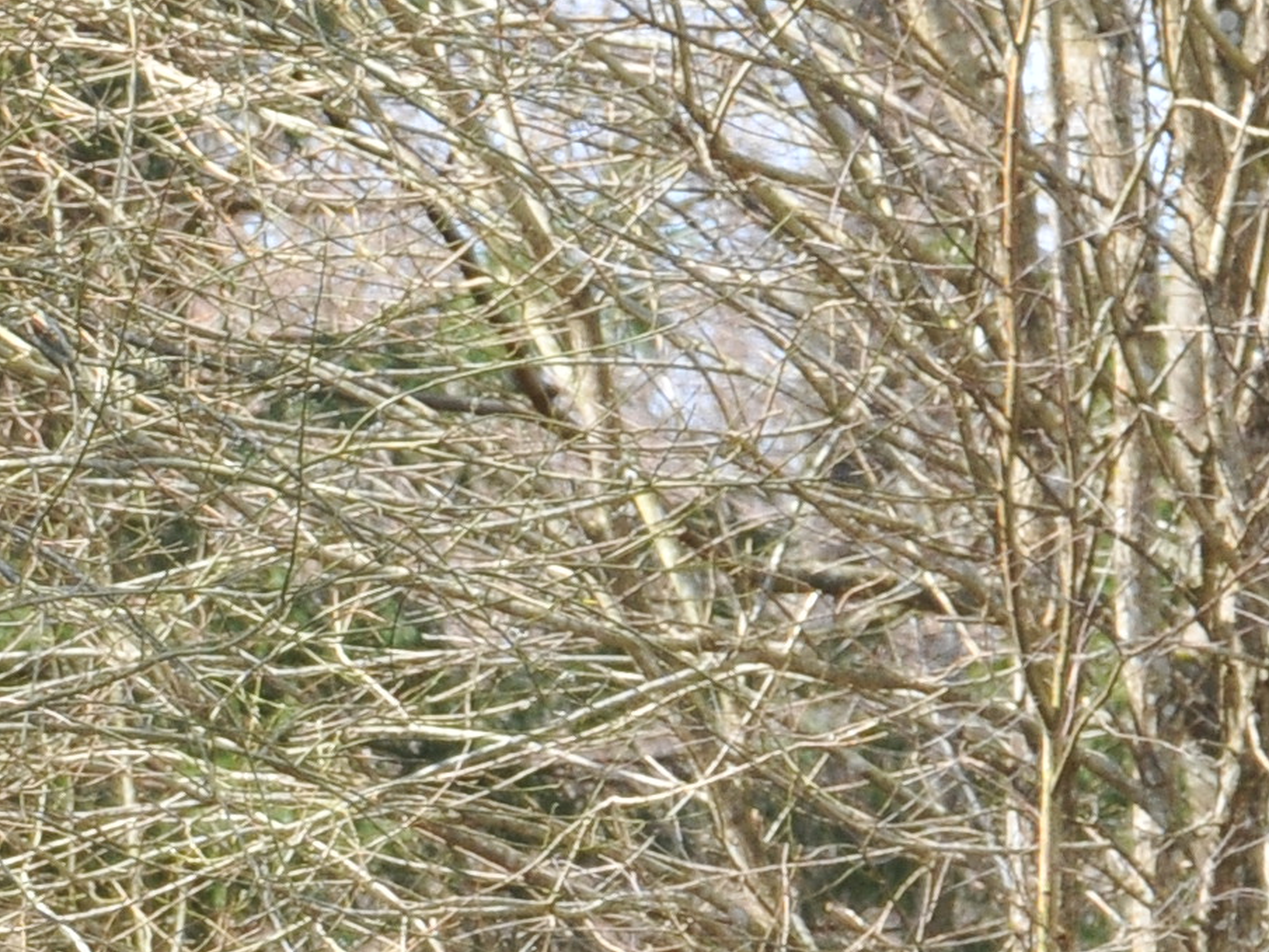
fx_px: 21275
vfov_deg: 2.6
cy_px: 1653
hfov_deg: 3.4
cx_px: -966
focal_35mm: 580
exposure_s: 1/640
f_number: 4.5
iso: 500
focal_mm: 85
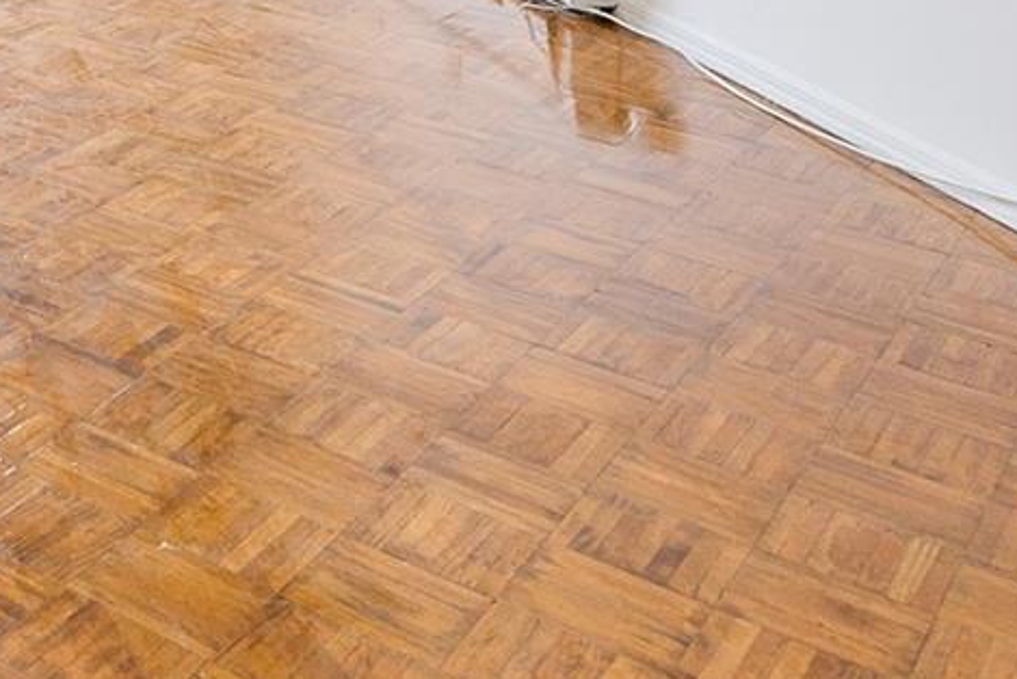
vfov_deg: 17.8
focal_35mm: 61
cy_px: -550
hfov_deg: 24.6
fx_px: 1724
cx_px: -545
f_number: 4
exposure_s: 1/100
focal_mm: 14
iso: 40
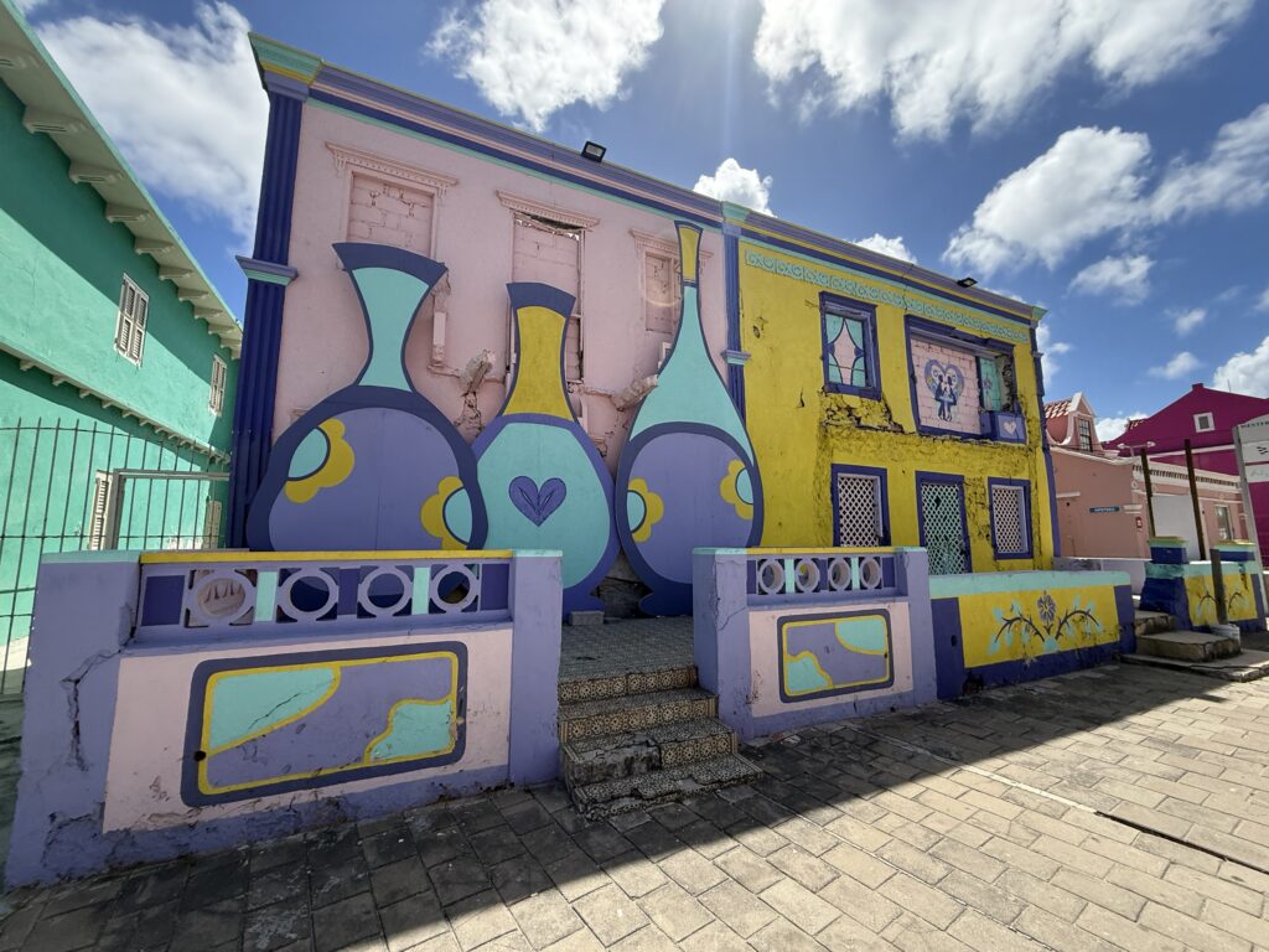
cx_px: 634
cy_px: 476
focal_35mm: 14
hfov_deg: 102.1
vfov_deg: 85.7
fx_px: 513
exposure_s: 1/2320
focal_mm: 2.22
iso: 64
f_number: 2.2
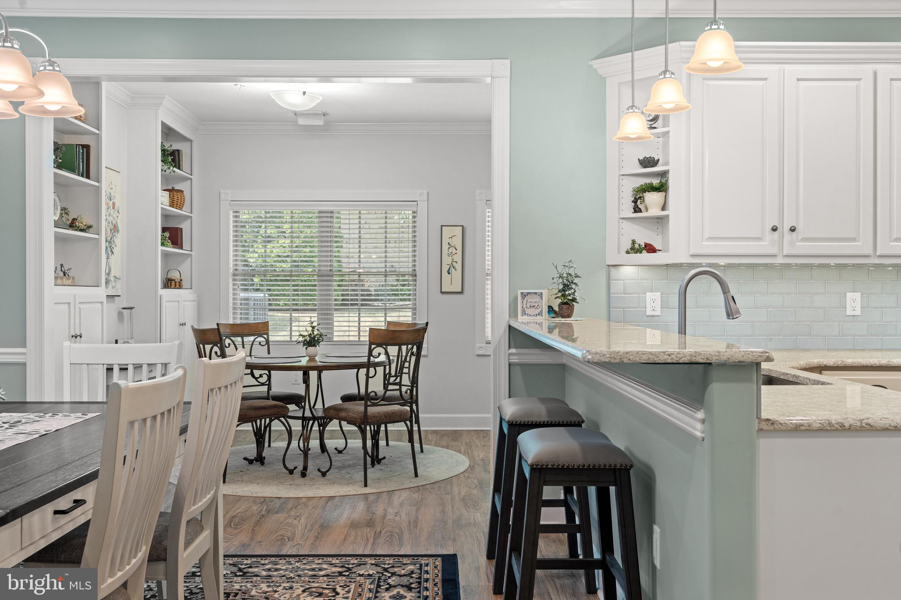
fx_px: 851
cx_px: 450
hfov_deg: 55.8
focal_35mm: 34
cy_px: 300
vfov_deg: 38.9
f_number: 8
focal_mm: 34
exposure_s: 1/4
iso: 320
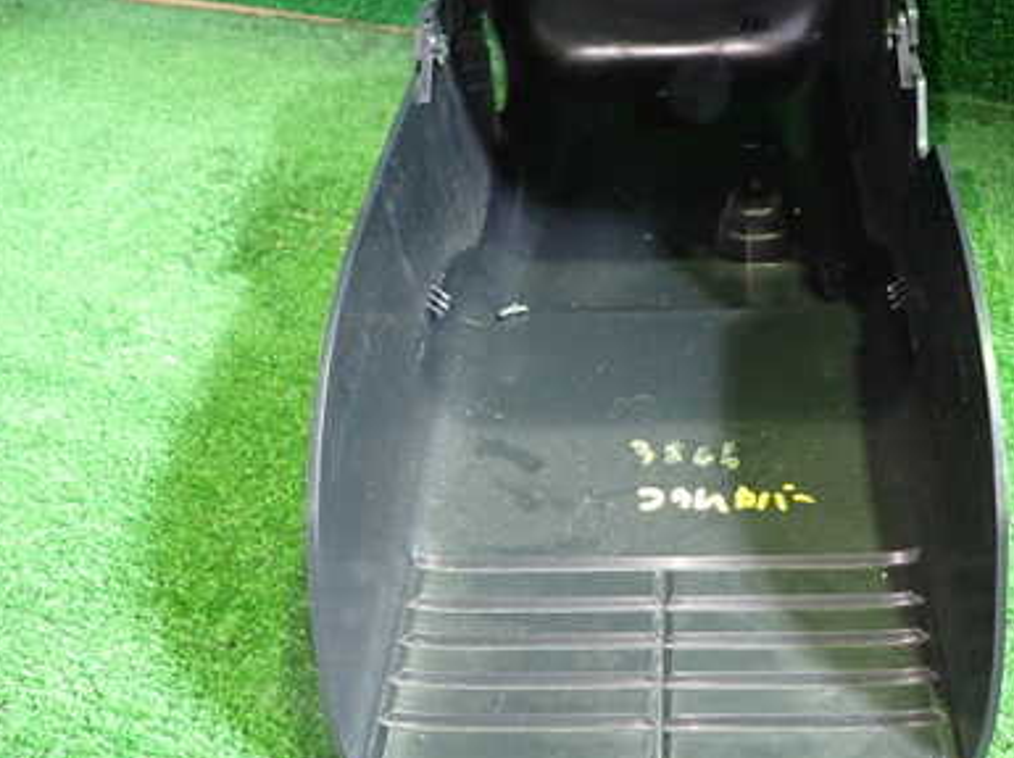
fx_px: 1141
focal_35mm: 39
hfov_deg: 47.4
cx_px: 645
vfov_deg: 36.6
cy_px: 295
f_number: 2
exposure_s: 1/30
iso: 640
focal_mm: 4.5
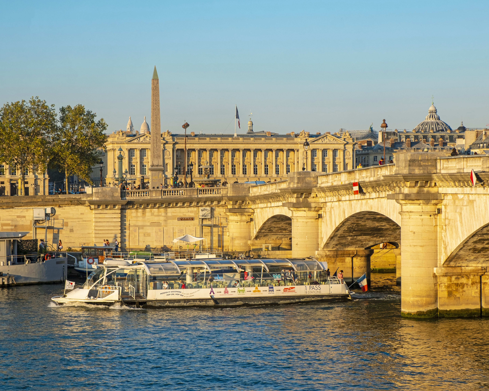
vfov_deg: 16.4
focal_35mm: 94
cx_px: 268
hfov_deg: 20.4
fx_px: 1360
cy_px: 195
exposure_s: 1/250
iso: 200
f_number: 8
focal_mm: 55
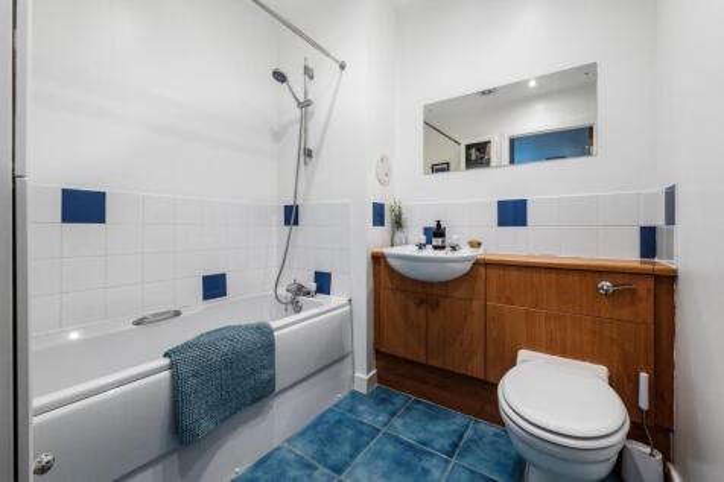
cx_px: 362
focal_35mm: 14
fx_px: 281
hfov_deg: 104.3
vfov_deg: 81.2
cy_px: 241
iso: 640
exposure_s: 1/10
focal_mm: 14
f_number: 8
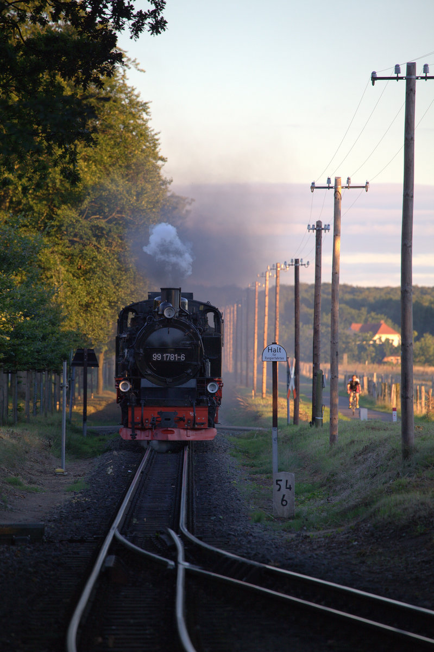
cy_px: 326
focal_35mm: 291
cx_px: 217
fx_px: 5266
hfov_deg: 4.7
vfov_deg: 7.1
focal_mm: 300
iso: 400
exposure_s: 1/200
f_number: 5.6
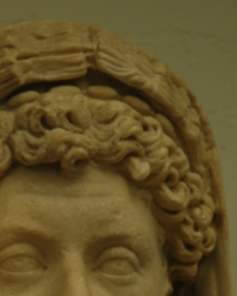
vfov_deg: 6.2
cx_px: 38
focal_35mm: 309
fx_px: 2707
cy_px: 381
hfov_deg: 5.0
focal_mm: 70
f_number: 4.5
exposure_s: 1/50
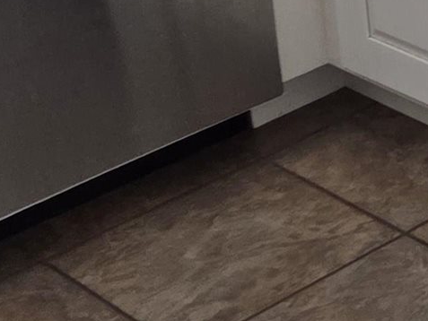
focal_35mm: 148
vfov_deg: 9.7
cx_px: 972
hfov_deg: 11.4
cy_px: -170
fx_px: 1830
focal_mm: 5.4
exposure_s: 1/120
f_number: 1.8
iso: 320
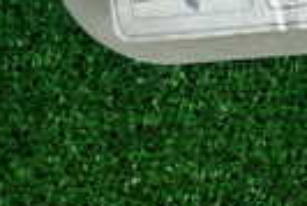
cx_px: 630
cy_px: -204
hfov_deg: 14.3
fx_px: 999
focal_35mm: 117
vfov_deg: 10.8
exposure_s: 1/60
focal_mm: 4.5
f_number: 2
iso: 100
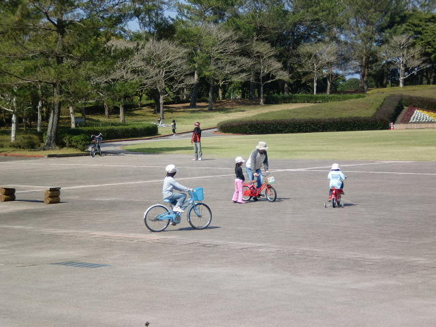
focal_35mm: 106
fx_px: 1335
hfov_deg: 18.5
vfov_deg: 14.0
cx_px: 218
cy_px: 164
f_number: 5.9
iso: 64
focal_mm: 18.9
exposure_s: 1/250
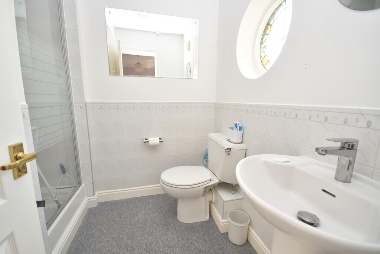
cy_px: 127
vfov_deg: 77.3
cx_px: 190
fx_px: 158
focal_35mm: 15
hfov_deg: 100.4
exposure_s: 1/200
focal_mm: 10
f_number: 5
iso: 320
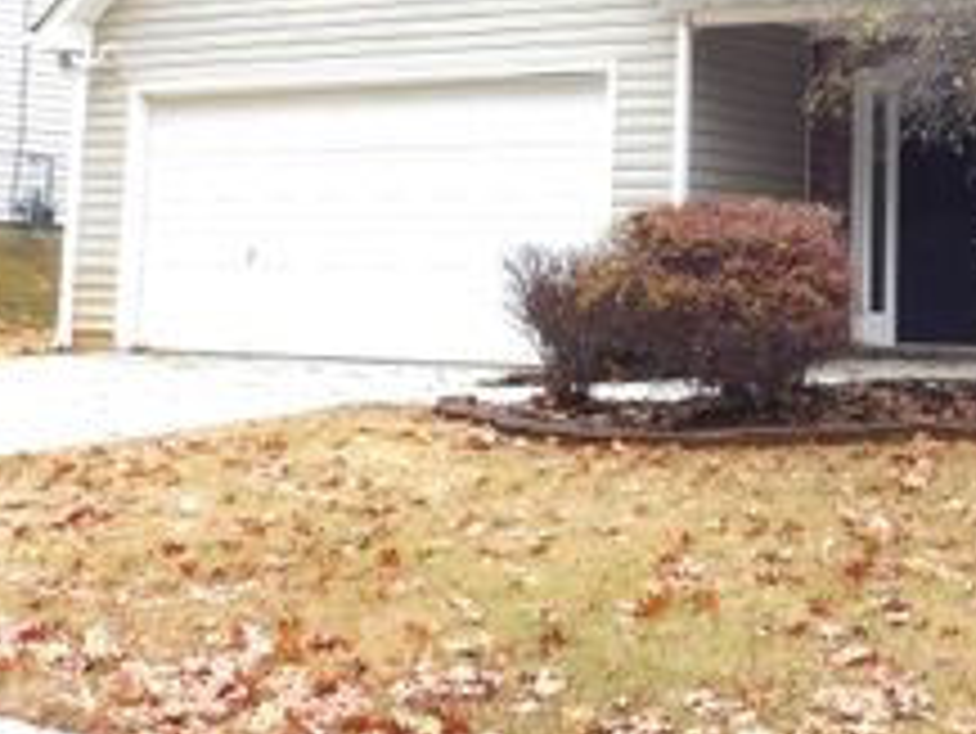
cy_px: 2
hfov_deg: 27.0
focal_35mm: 69
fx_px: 1947
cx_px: 909
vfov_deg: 20.6
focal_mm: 5.3
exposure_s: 1/100
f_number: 3.2
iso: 125
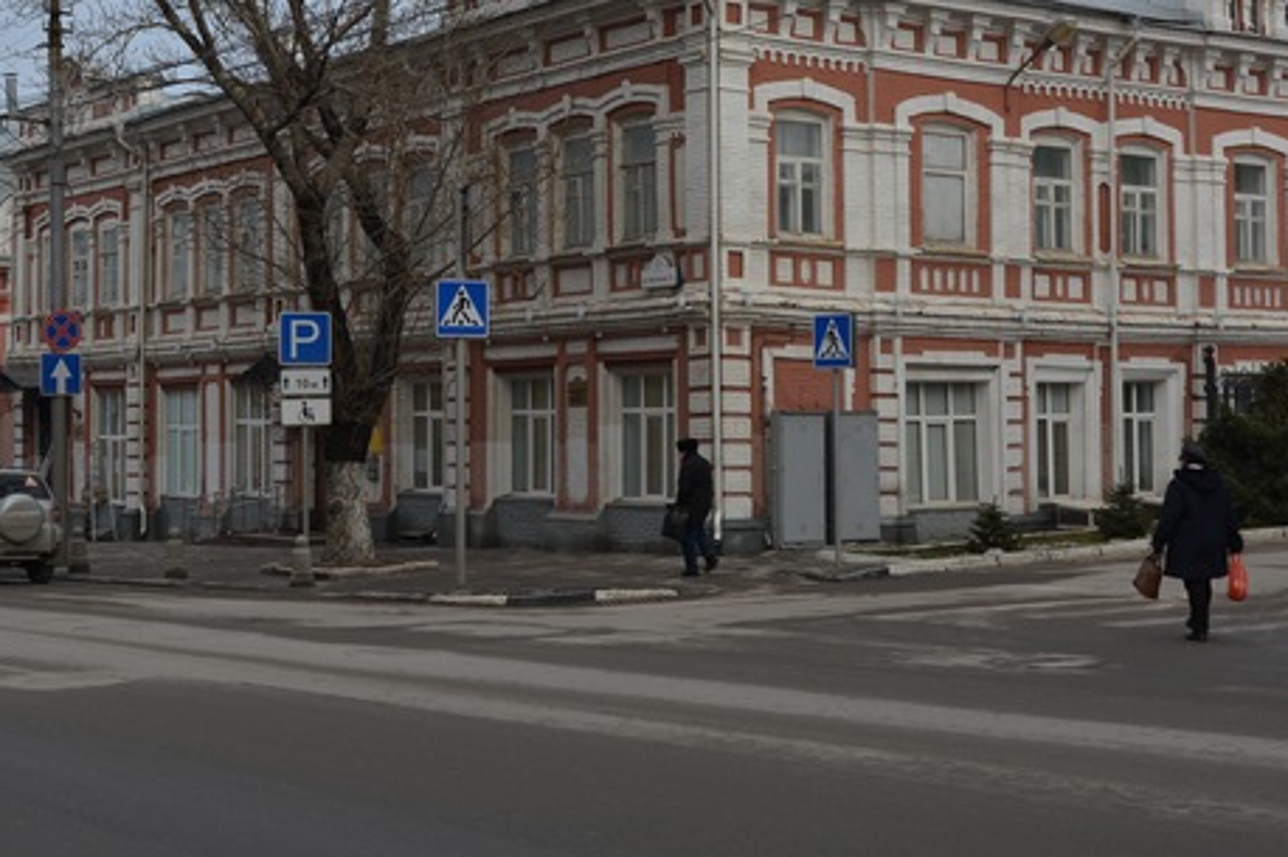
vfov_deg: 20.5
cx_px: 551
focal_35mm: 66
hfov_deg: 30.5
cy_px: 247
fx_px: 2360
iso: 200
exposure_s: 1/160
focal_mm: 28
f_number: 6.3
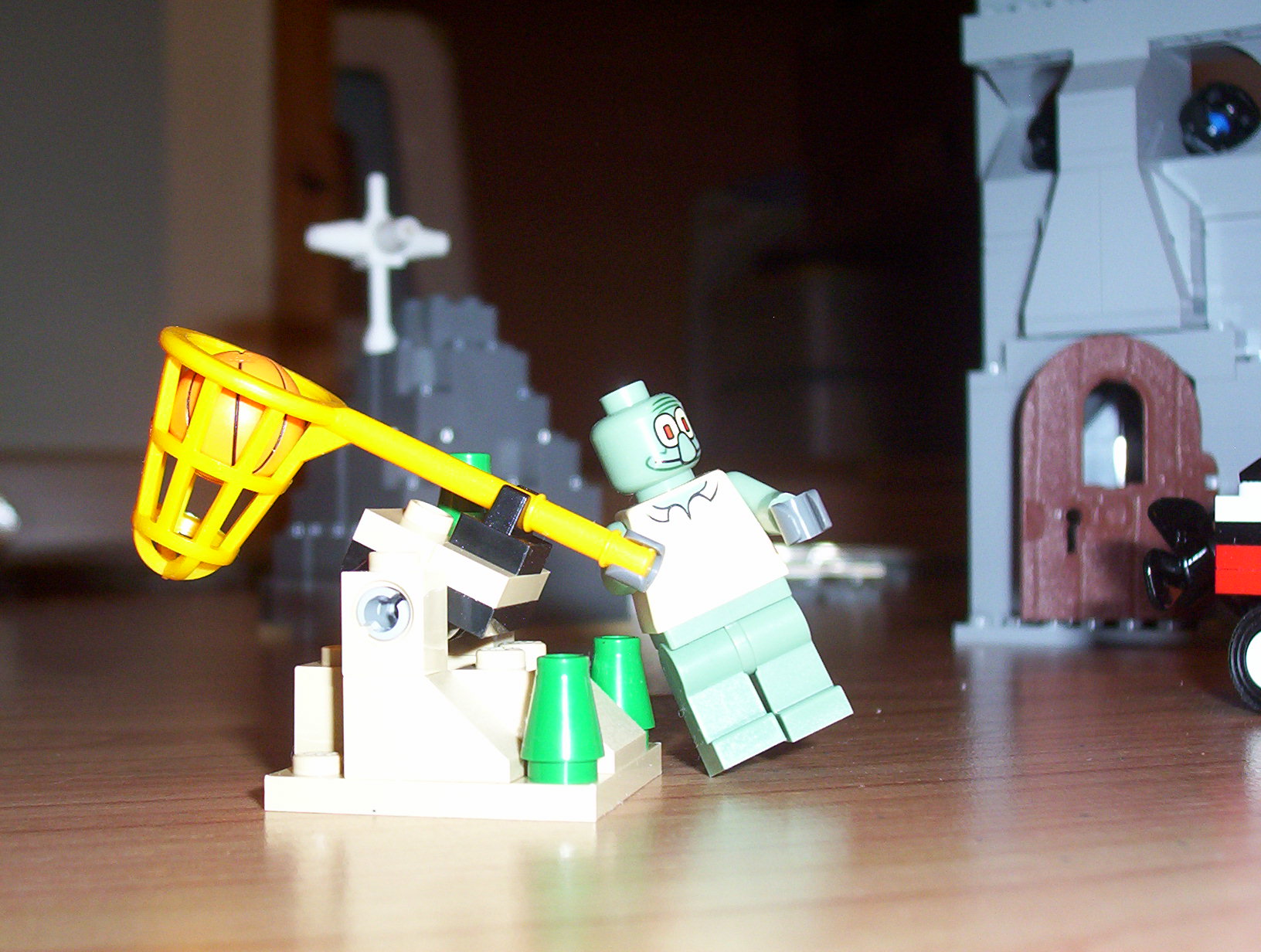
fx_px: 2410
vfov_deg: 22.3
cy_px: 476
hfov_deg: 29.3
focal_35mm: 66
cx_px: 630
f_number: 3.26
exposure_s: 1/80.5
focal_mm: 8.74
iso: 140
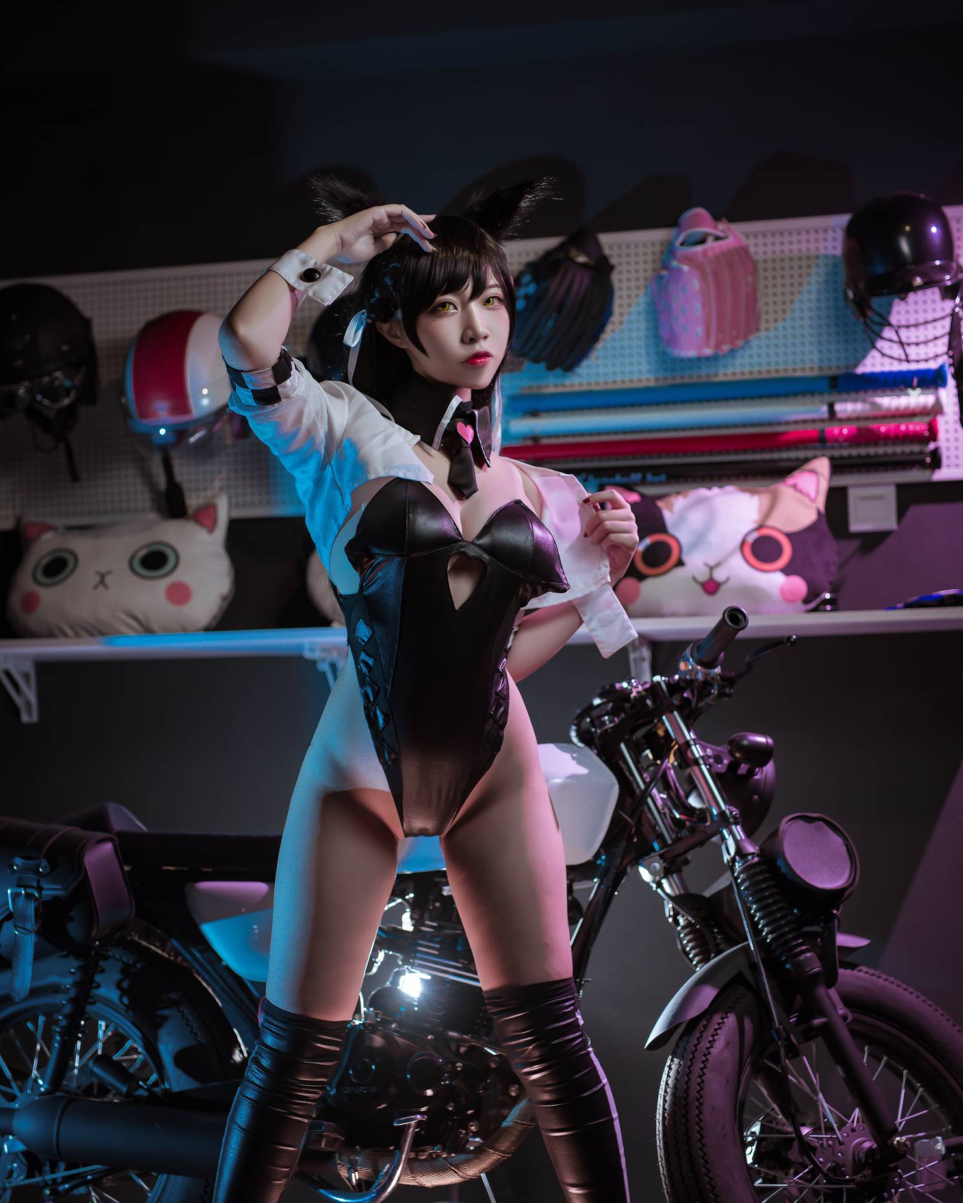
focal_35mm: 57
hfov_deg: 26.7
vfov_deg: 32.9
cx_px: 481
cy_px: 700
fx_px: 2030
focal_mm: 50
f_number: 2.8
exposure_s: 1/160
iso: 64
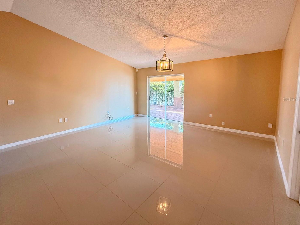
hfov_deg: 94.1
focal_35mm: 16
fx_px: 139
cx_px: 132
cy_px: 99
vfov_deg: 77.8
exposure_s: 1/120
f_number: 2.2
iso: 500
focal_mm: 2.22
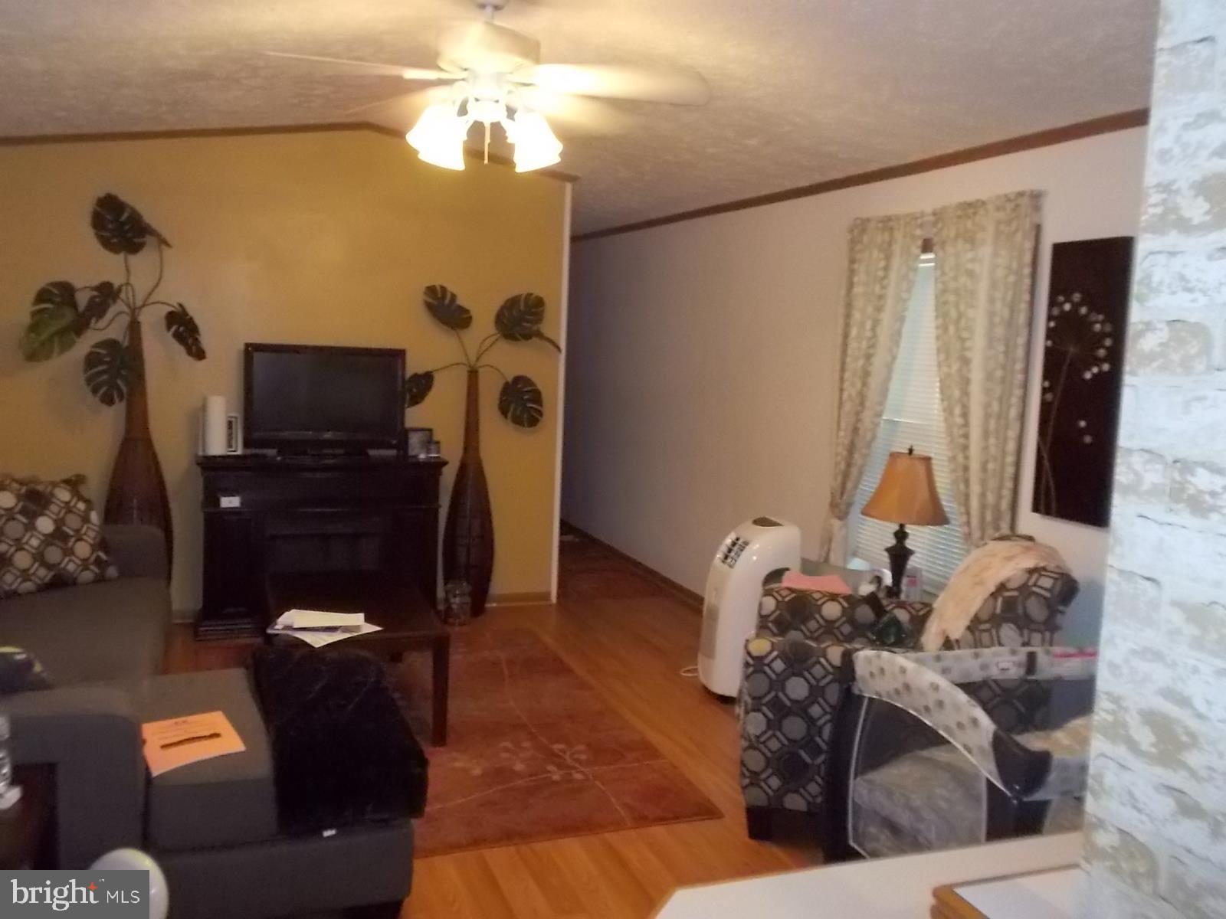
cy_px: 460
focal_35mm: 29
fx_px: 1027
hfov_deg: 61.7
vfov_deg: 48.2
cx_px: 613
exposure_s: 1/30
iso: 800
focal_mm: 4.1
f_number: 3.3
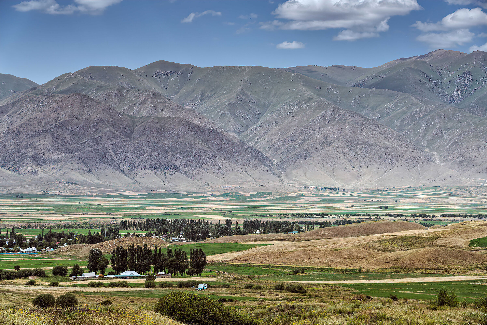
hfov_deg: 27.0
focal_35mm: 75
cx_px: 244
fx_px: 1015
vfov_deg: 18.2
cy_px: 162
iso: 100
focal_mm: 75
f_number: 5.6
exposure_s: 1/250
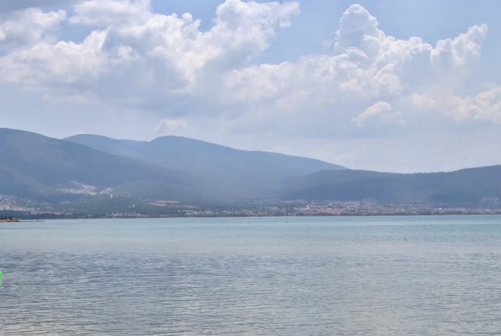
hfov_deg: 26.9
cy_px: 288
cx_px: 38
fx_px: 1003
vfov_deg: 18.7
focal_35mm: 72
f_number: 9
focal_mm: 24
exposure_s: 1/320
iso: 100
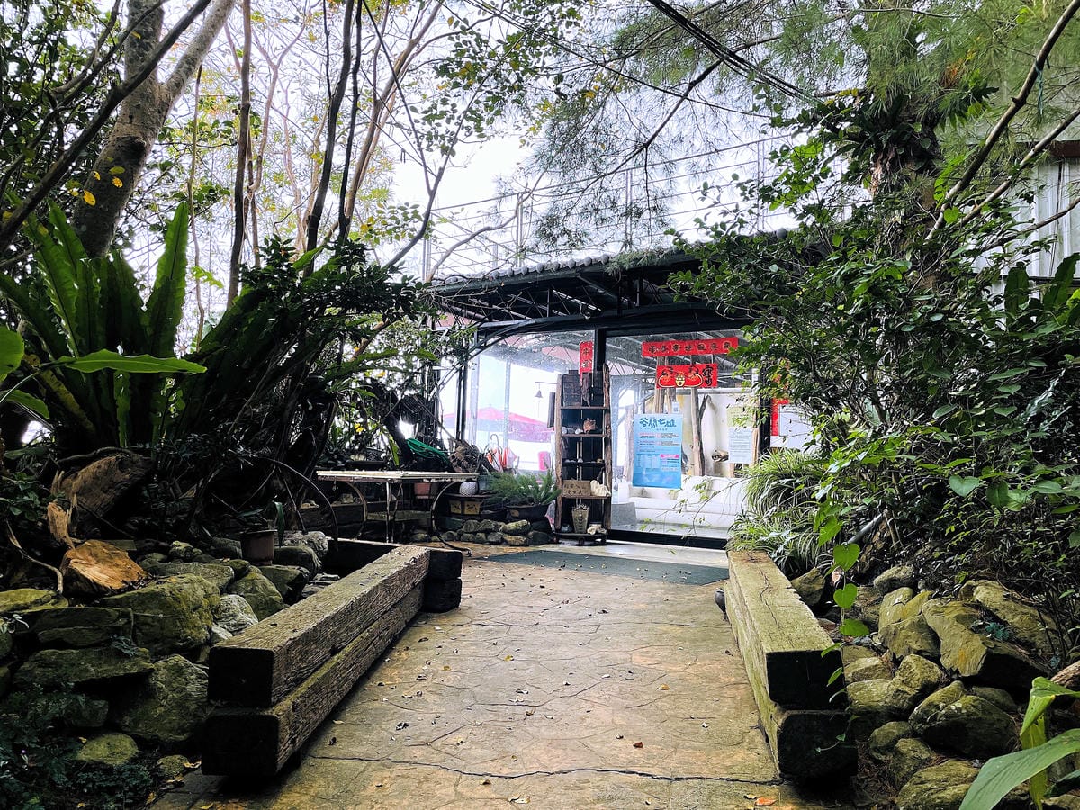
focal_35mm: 26
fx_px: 811
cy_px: 405
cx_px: 540
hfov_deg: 67.3
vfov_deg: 53.1
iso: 32
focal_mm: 4.2
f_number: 1.6
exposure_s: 1/173
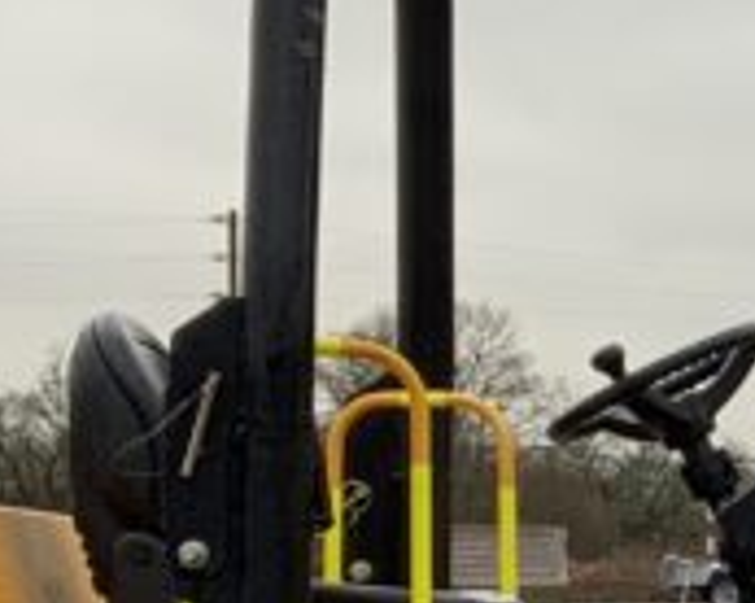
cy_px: 752
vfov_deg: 9.1
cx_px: 1174
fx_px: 3750
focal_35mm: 168
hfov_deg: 11.0
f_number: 1.8
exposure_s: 1/122
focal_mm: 3
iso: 20
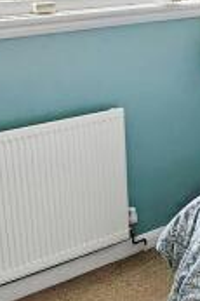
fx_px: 668
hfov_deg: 15.9
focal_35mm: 80
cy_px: 122
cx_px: 278
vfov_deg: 25.3
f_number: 2
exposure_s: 1/48
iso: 125
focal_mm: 1.82
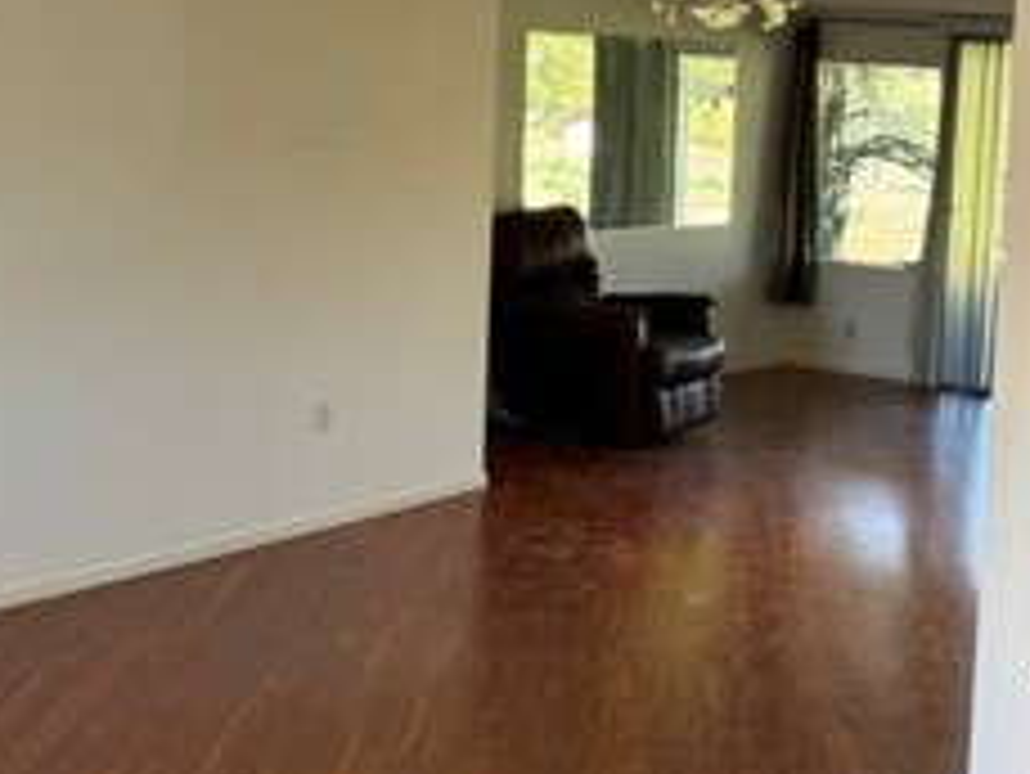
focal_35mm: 67
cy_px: 302
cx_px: 832
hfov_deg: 28.3
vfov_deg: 21.9
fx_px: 1995
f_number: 1.78
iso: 80
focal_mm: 6.76
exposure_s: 1/121
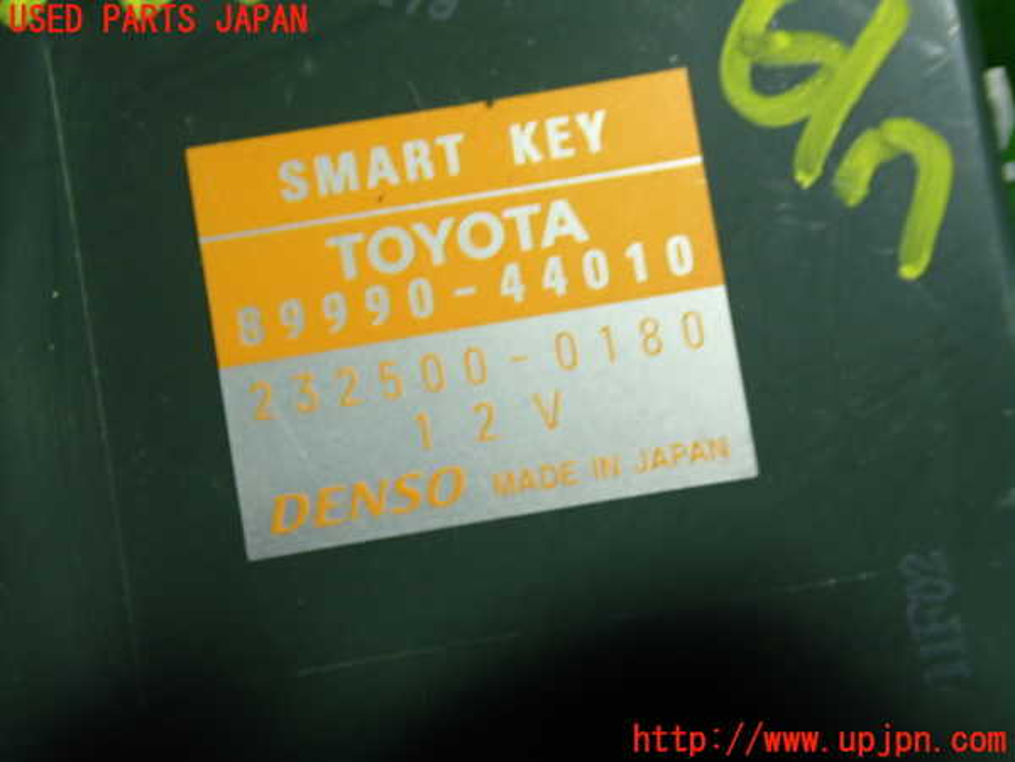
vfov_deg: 32.9
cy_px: 381
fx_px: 1290
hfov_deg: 42.9
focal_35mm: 44
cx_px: 508
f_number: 2.9
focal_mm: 7.84
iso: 400
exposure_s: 1/40
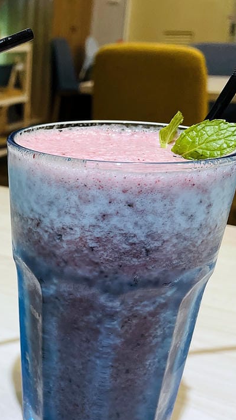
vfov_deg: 42.5
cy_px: 266
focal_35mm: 48
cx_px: -29
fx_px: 534
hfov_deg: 23.3
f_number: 1.6
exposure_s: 1/120
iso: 64
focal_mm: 4.2
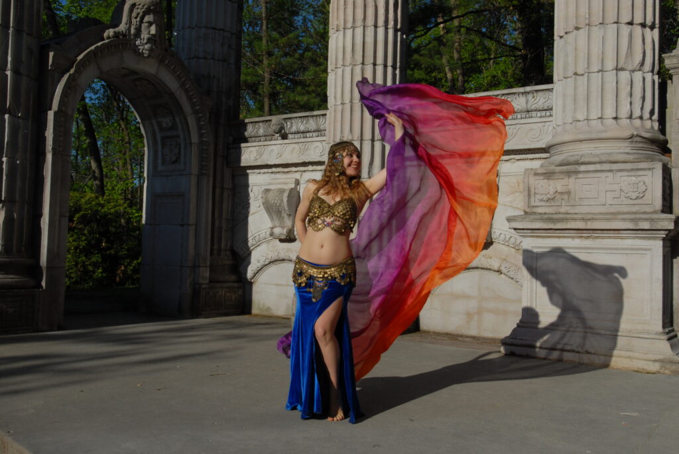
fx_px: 680
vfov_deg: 37.0
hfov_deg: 53.1
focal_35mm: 36
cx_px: 340
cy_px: 227
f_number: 10
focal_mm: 24
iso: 200
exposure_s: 1/250
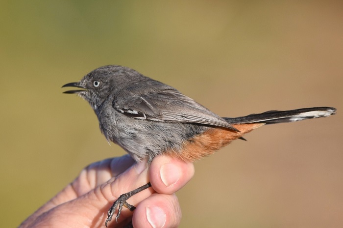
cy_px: 114
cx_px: 172
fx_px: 4280
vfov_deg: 3.0
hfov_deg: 4.6
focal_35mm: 450
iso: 400
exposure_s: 1/2500
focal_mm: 300
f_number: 6.3
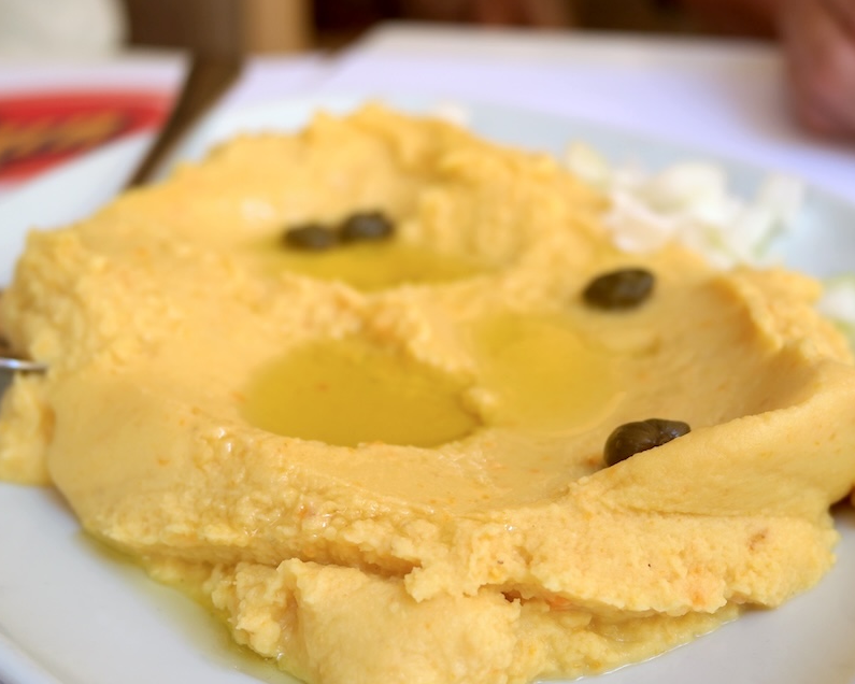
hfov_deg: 36.7
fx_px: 1291
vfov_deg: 29.7
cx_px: 443
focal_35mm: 51
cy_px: 374
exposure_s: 1/100
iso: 100
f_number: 4
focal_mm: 24
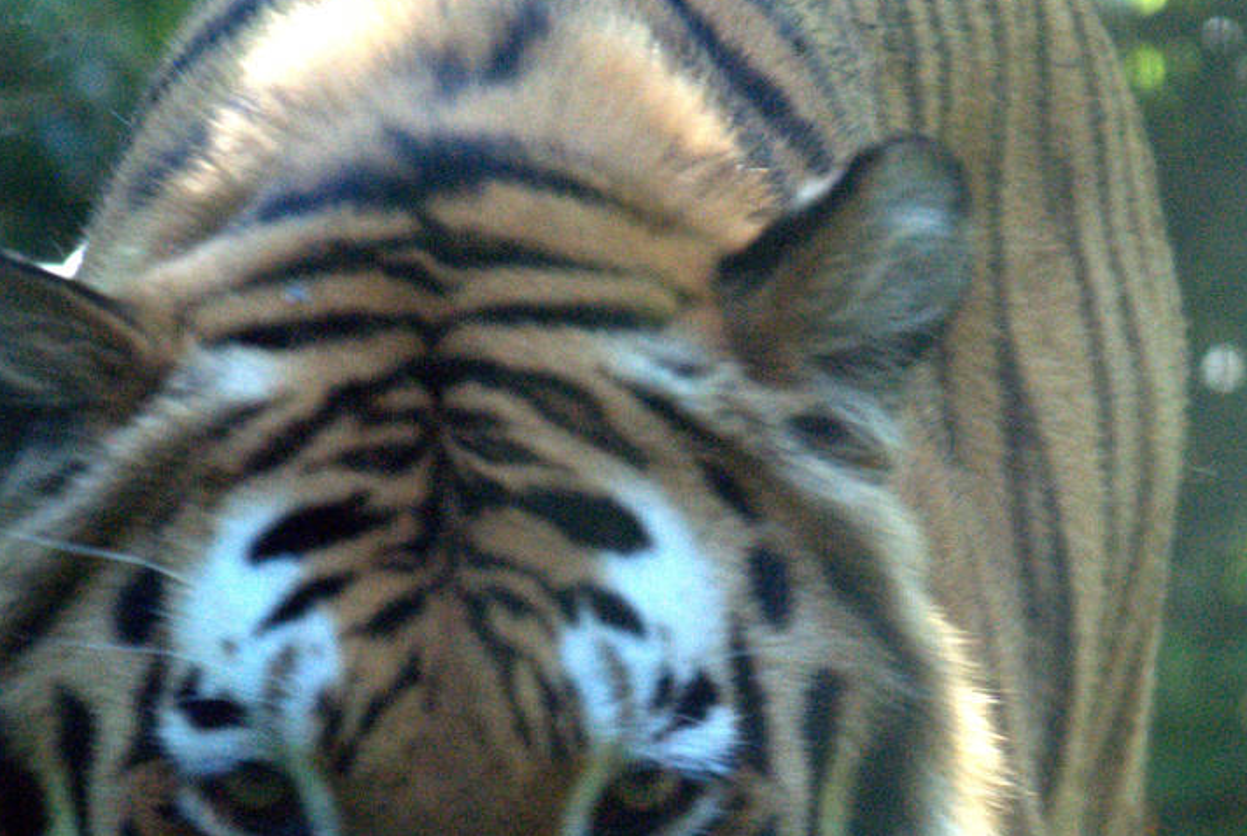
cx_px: 664
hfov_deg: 4.5
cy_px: 731
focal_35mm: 455
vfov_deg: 3.0
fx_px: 15788
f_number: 6
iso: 1600
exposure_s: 1/125
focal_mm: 135
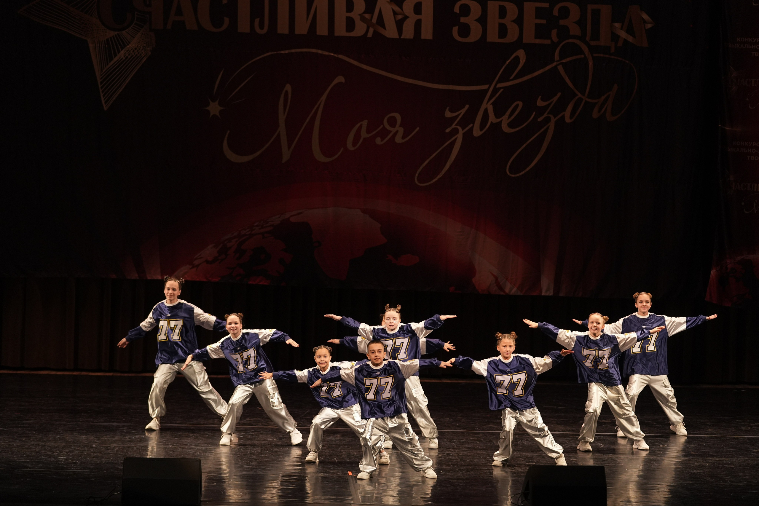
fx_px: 2446
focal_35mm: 116
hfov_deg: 17.6
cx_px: 380
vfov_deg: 11.8
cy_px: 253
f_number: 2.8
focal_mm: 116
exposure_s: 1/400
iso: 1250
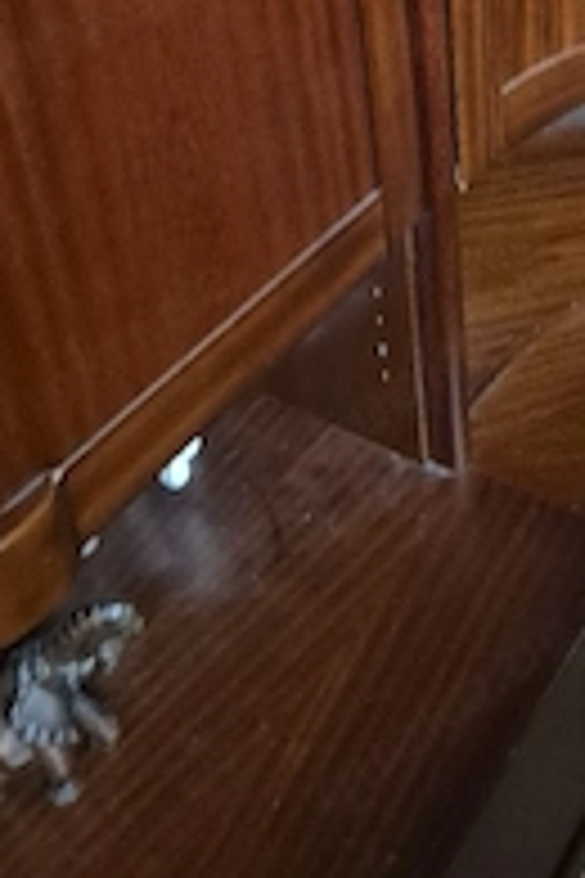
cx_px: 540
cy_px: 59
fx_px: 1194
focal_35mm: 49
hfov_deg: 26.5
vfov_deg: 37.2
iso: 2000
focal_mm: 5.4
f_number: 1.8
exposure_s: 1/17
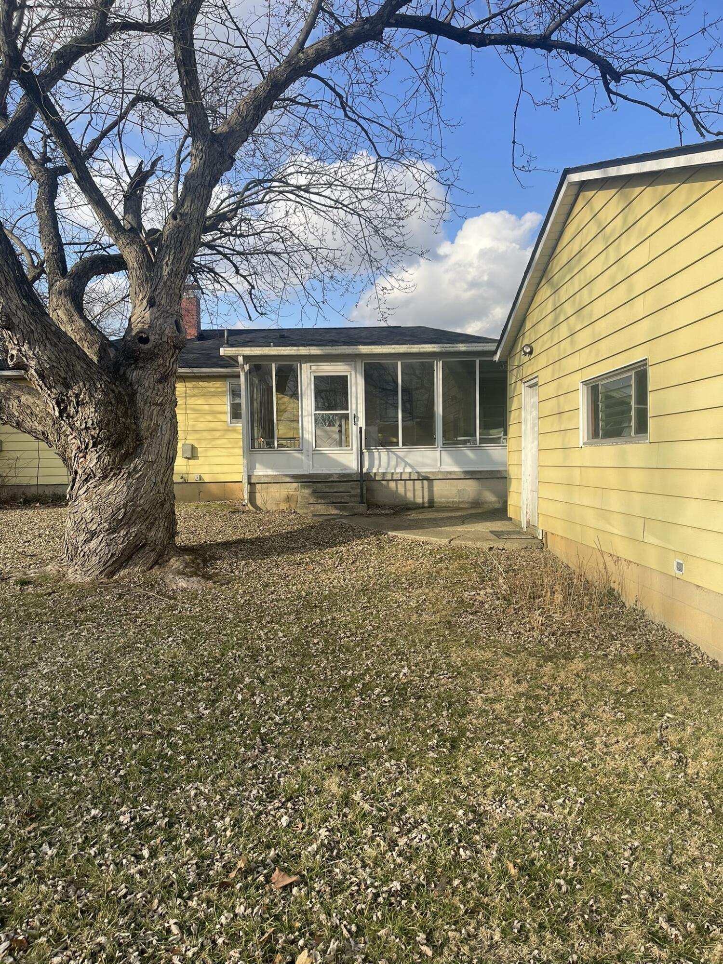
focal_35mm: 25
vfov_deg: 69.4
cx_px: 362
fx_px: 696
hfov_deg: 54.9
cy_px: 482
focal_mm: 5.1
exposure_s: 1/1976
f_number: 1.6
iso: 32
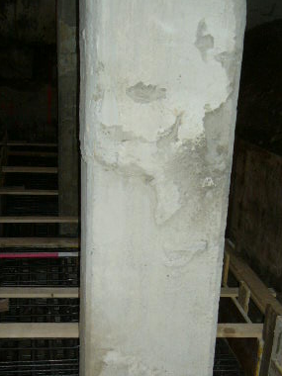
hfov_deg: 24.8
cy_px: 298
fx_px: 641
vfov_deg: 31.9
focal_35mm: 59
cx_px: 173
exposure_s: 1/60
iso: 150
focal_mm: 5.8
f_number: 2.8
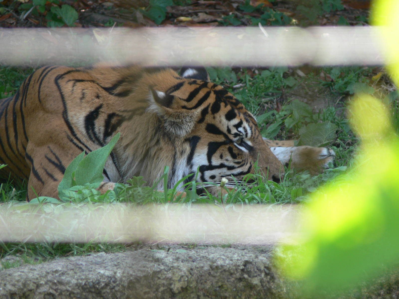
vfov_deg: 3.5
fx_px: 4841
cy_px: 150
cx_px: 200
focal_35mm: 420
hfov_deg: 4.7
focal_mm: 88.8
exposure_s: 1/60
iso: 80
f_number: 4
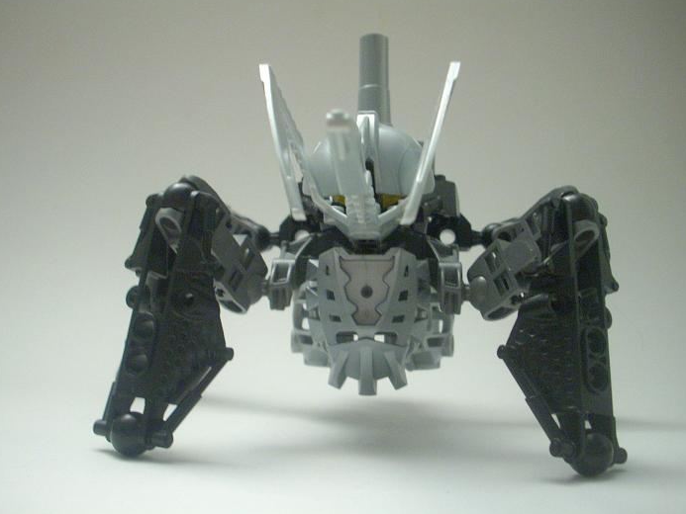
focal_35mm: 41
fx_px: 813
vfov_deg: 35.1
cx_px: 343
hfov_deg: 45.8
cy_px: 240
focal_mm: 6.2
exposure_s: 1/4
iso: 248
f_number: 2.8
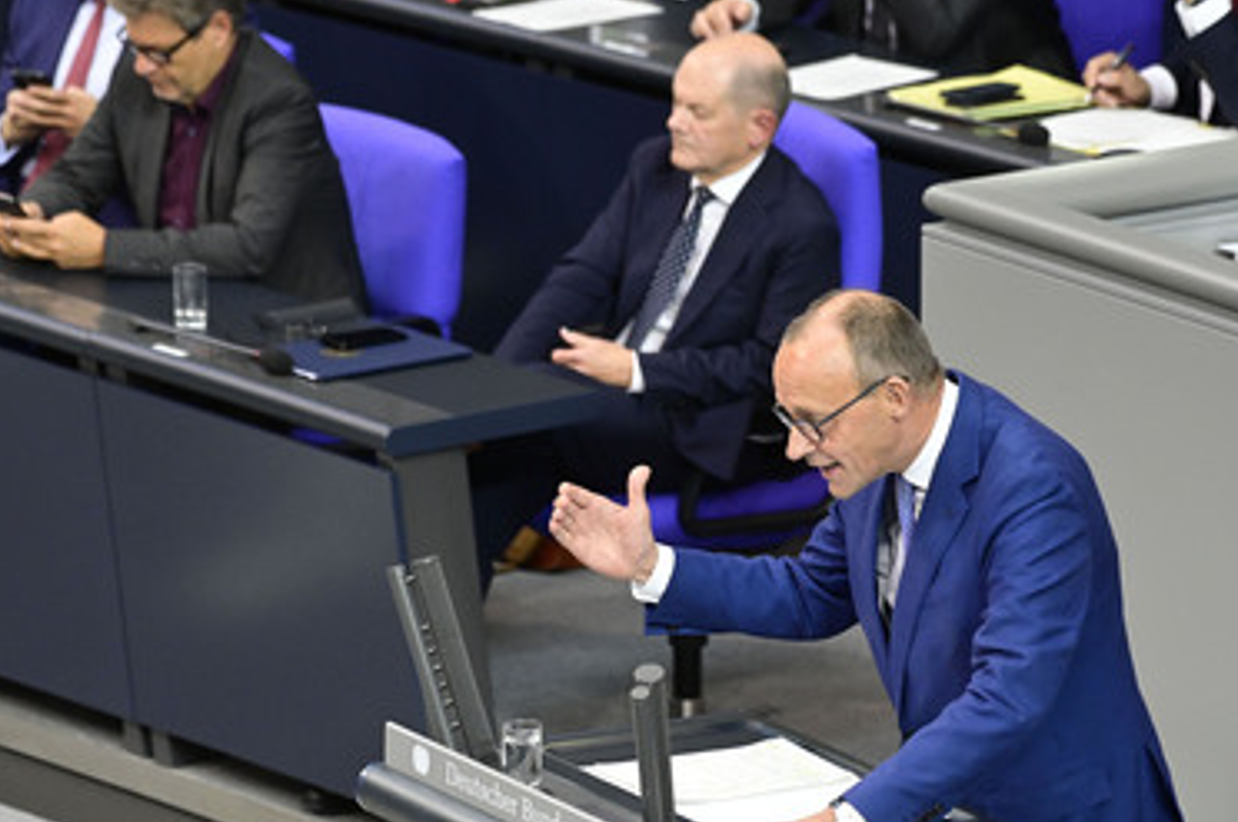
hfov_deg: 7.1
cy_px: 423
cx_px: 691
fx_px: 9994
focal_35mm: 291
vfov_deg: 4.7
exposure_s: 1/400
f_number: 5.6
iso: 8000
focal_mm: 240
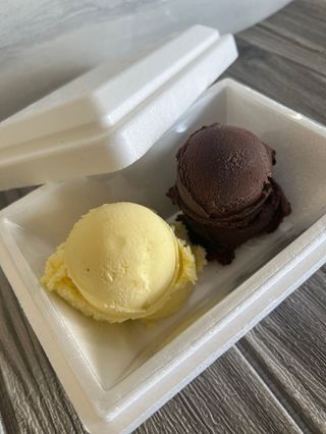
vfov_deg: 67.3
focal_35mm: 26
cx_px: 163
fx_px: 326
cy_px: 217
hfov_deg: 53.1
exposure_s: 1/100
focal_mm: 5.7
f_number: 1.5
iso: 50
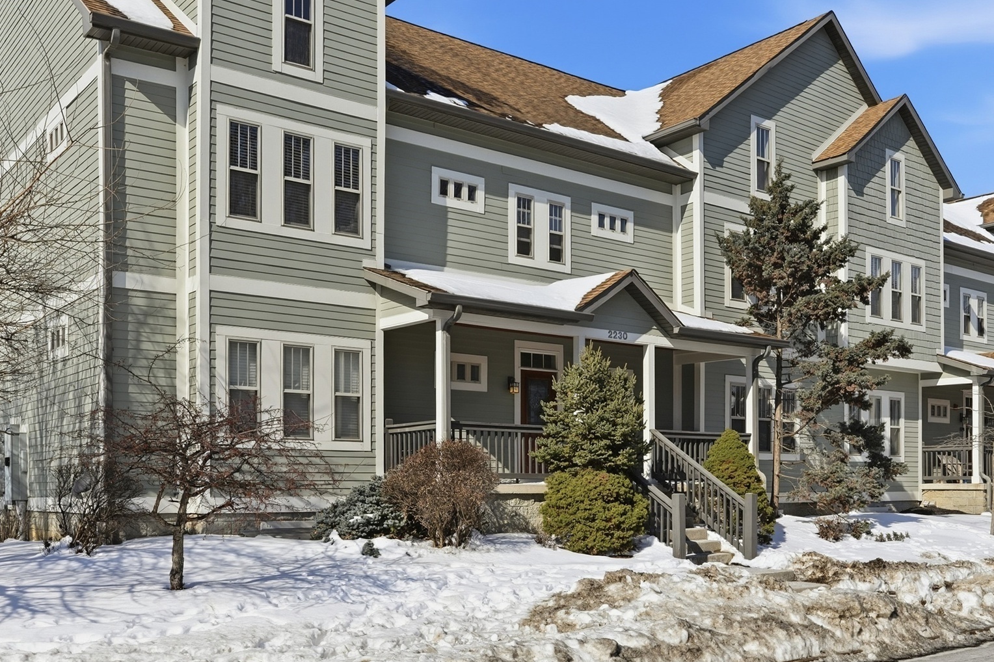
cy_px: 416
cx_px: 511
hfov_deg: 53.1
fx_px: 994
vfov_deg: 36.6
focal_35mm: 36
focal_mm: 22
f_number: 9
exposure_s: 1/4000
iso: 250
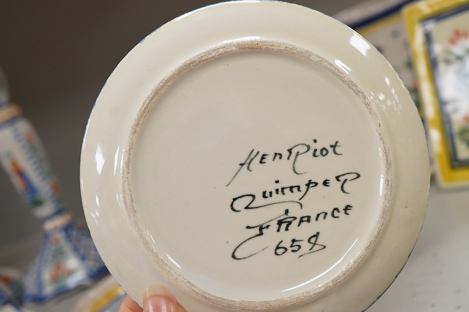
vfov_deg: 25.5
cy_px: 170
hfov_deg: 37.5
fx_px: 690
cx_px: 250
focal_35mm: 53
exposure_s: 1/125
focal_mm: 30
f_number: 10
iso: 1250
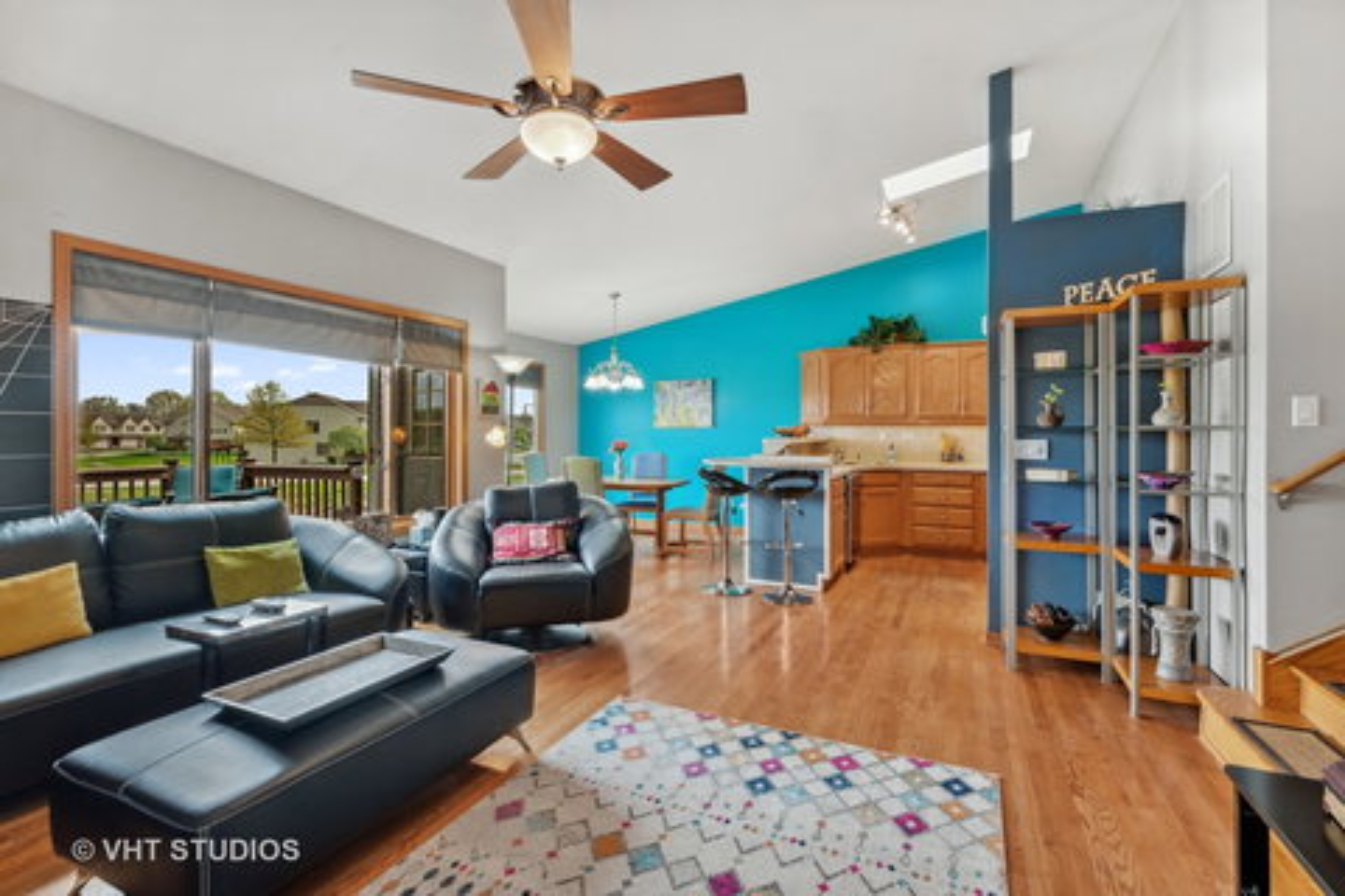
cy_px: 448
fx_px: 560
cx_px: 672
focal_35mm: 15
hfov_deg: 100.4
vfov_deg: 77.3
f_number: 11
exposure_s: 1/5
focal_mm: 10
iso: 400
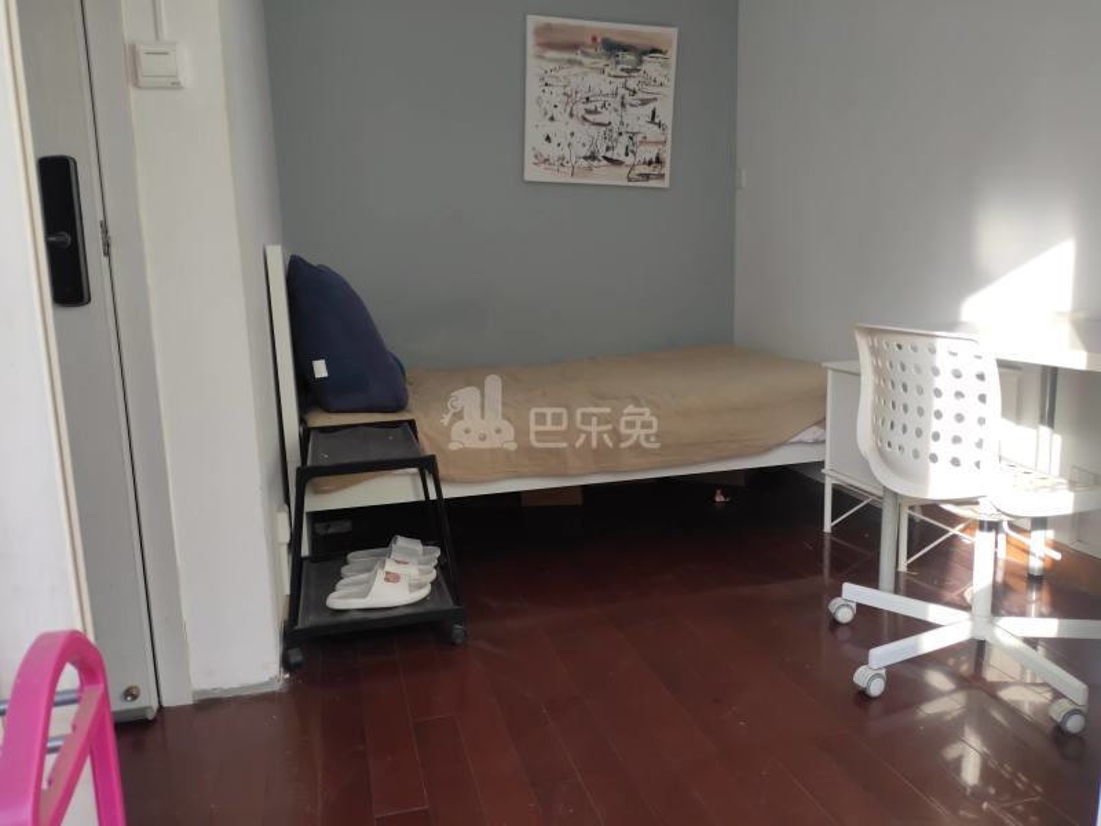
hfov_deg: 65.3
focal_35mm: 27
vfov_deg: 51.4
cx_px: 550
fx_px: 859
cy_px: 413
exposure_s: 1/105
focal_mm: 4.05
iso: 142
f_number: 1.78
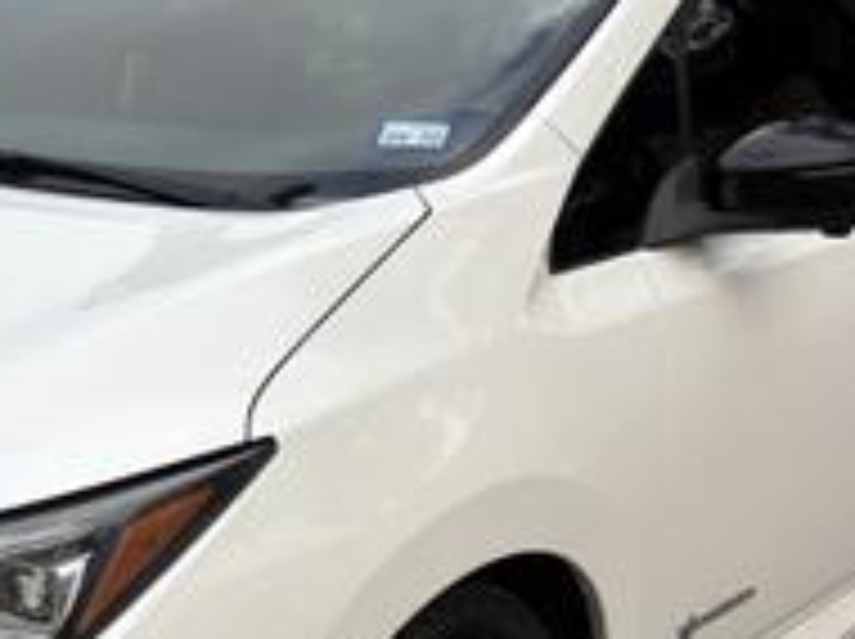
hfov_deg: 27.5
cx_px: 144
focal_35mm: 69
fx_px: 1702
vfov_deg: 20.8
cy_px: 585
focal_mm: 5.96
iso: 40
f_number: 1.6
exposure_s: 1/267
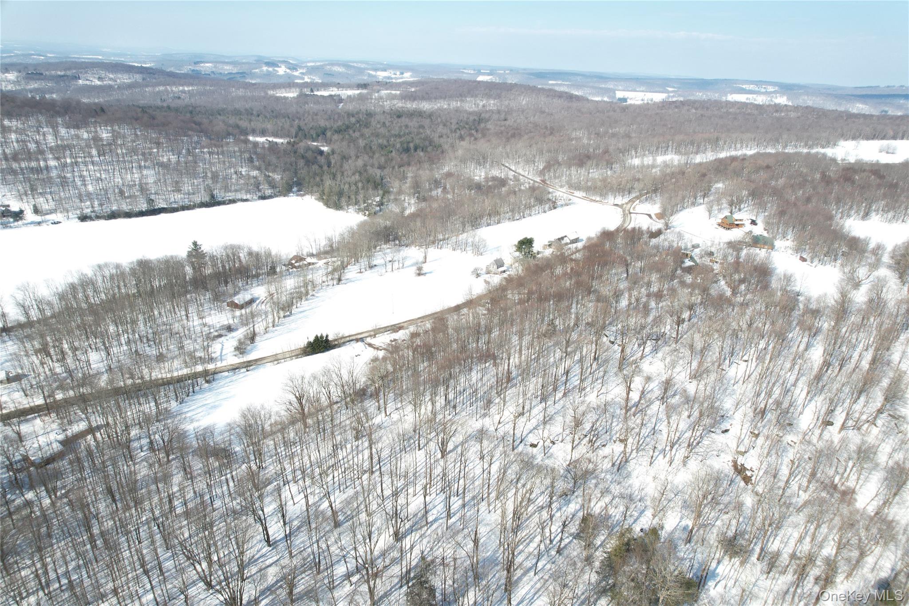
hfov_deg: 78.6
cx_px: 454
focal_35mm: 22
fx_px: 555
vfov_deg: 57.2
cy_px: 303
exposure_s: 1/1250
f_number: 2.8
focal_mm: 8.38
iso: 100
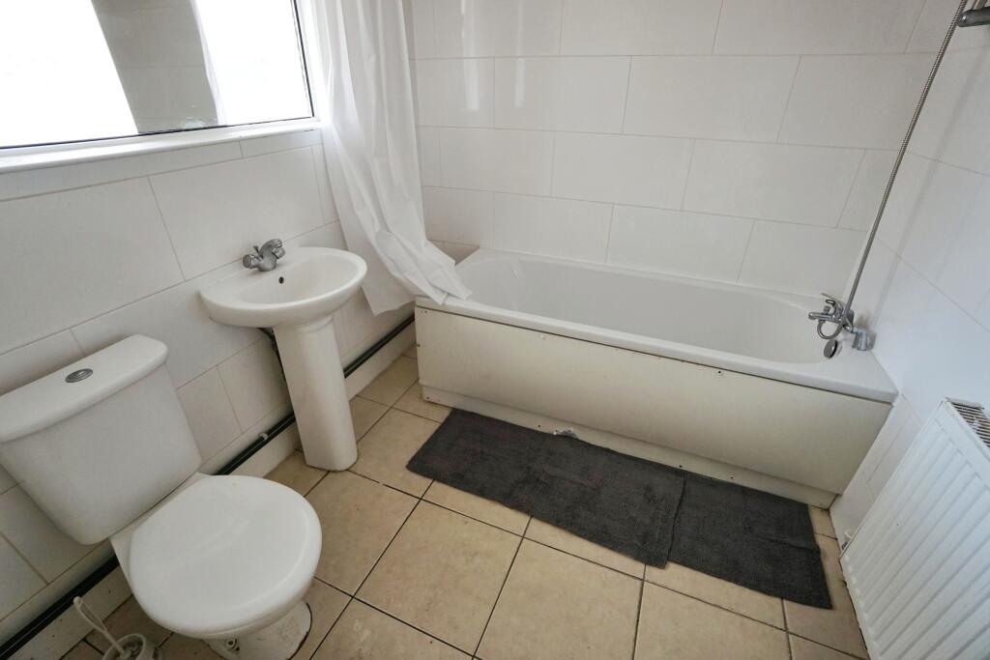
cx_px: 495
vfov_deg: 77.3
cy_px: 330
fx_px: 413
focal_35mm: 15
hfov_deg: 100.4
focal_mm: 10
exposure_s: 1/160
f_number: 4
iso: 640
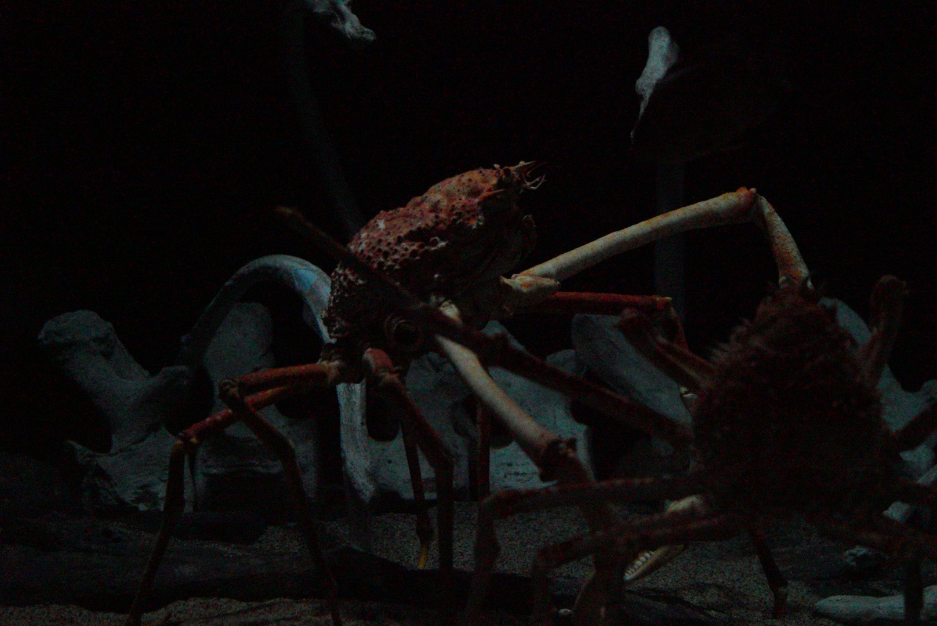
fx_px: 3516
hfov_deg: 15.2
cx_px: 468
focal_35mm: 135
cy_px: 313
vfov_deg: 10.2
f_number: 2.8
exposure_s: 1/161
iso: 25600
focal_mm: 90
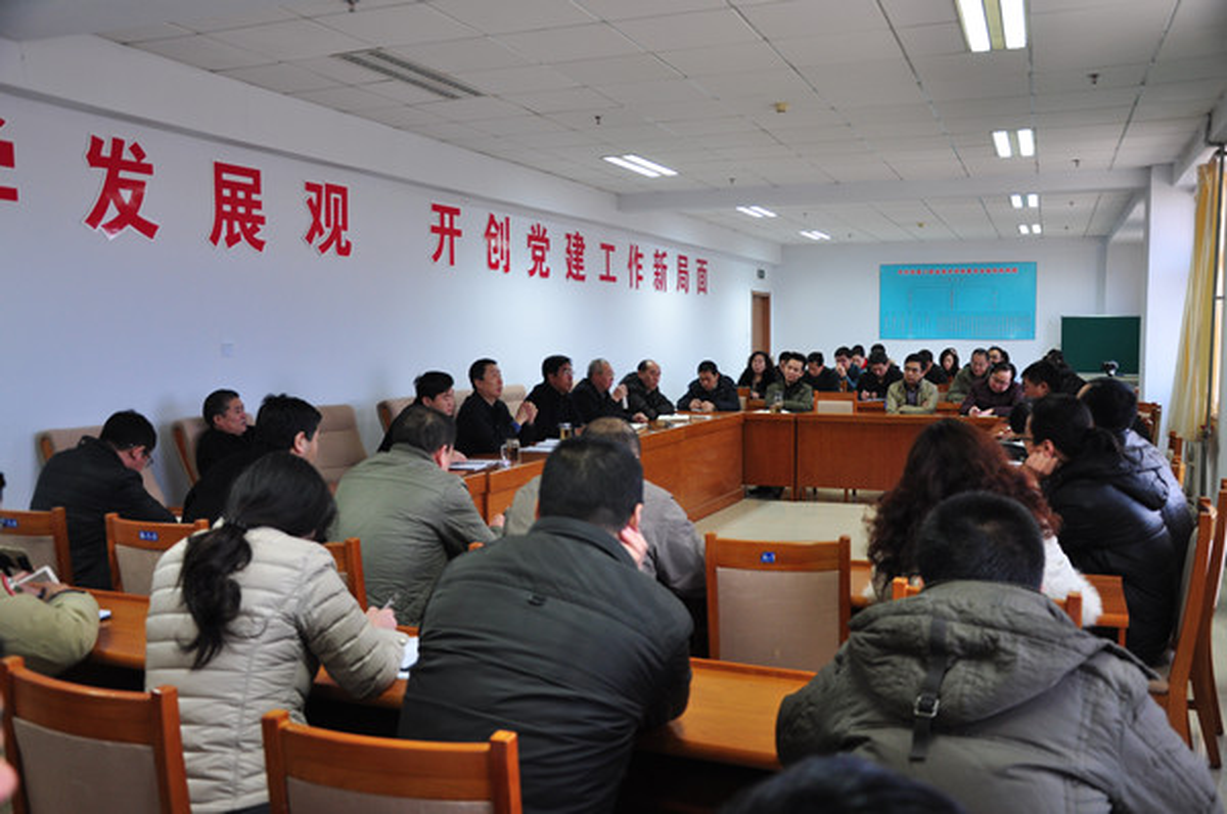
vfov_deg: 39.8
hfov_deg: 57.3
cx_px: 614
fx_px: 1123
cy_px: 407
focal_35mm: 33
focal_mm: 22
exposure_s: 1/25
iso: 320
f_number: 3.8
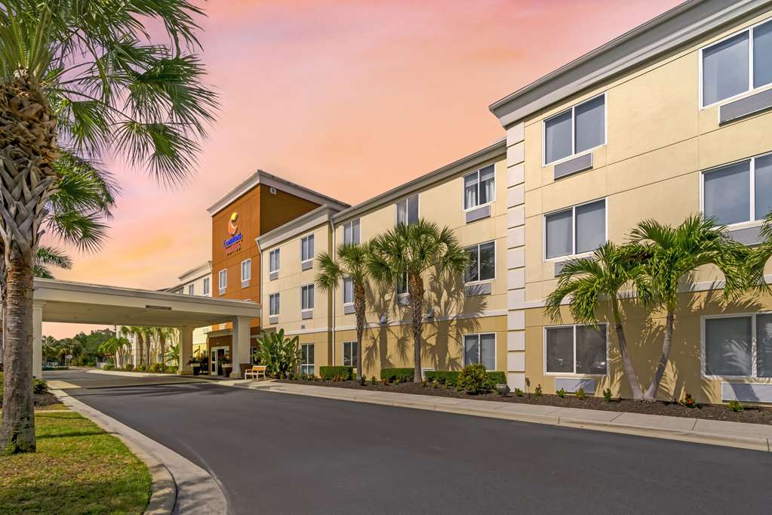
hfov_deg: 96.7
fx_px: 343
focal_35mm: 16
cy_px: 258
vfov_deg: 73.7
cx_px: 386
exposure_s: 1/1000
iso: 400
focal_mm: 16
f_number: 11
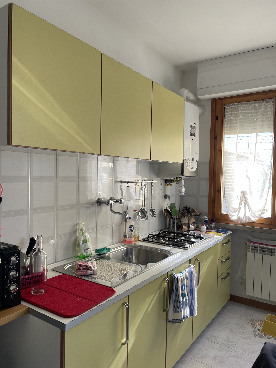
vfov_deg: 67.3
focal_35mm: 26
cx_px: 138
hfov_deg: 53.1
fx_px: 276
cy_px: 184
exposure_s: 1/121
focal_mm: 4.2
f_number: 1.6
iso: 64
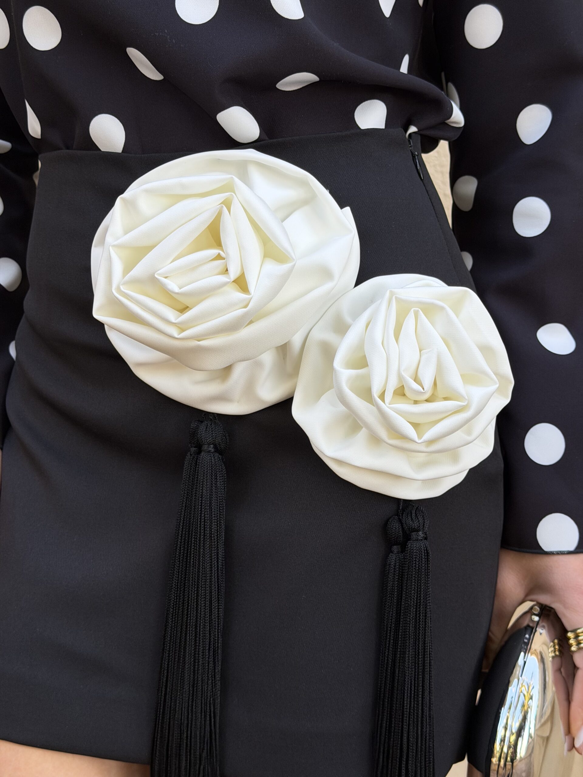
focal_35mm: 48
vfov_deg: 39.7
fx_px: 1078
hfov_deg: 30.3
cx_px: 292
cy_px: 388
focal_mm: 6.76
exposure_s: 1/227
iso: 64
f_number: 1.78
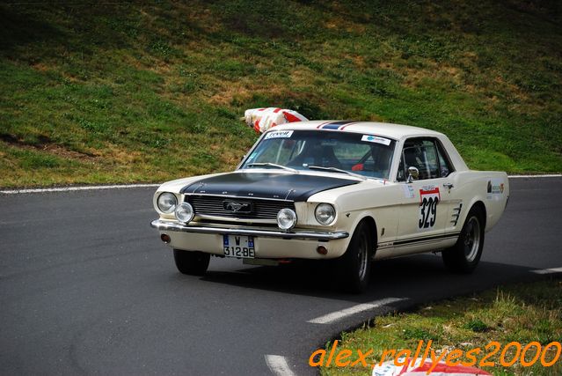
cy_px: 188
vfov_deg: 5.1
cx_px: 281
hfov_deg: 7.6
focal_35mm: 270
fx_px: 4218
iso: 900
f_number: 6.3
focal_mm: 180
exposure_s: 1/4000
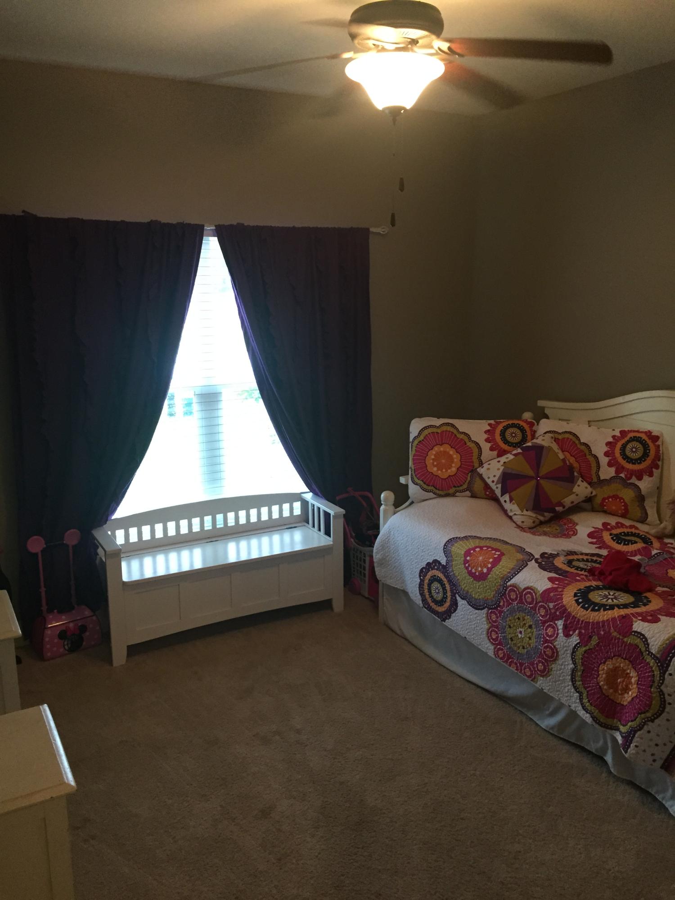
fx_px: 754
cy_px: 450
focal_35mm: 29
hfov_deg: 48.2
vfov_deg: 61.7
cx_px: 338
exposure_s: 1/30
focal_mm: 4.15
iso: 160
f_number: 2.2
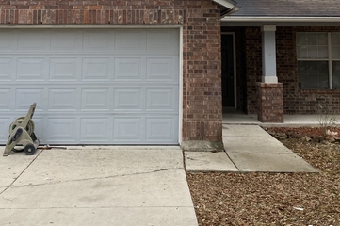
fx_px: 453
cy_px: 8
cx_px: 159
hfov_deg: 41.1
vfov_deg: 26.7
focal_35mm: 48
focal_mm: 4.25
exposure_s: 1/1016
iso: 32
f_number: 1.8
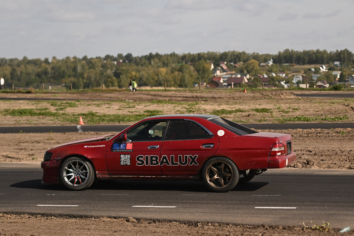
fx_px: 1101
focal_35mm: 112
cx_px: 177
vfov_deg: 12.2
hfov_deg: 18.3
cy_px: 118
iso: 1400
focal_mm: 75
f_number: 2.8
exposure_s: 1/32000
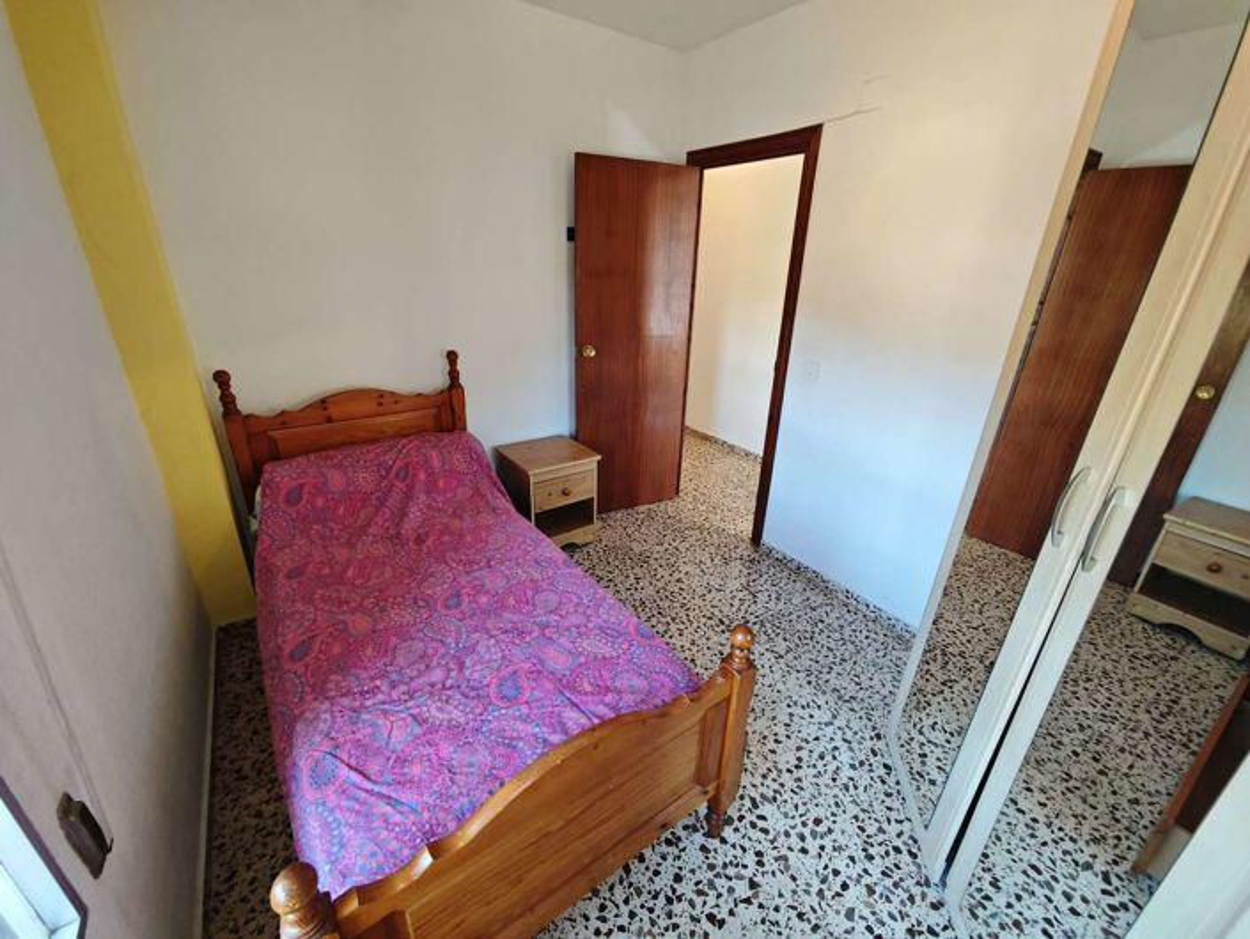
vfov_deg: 85.8
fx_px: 506
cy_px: 470
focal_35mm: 14
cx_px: 625
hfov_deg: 102.0
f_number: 2.2
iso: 500
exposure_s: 1/50
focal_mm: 2.16
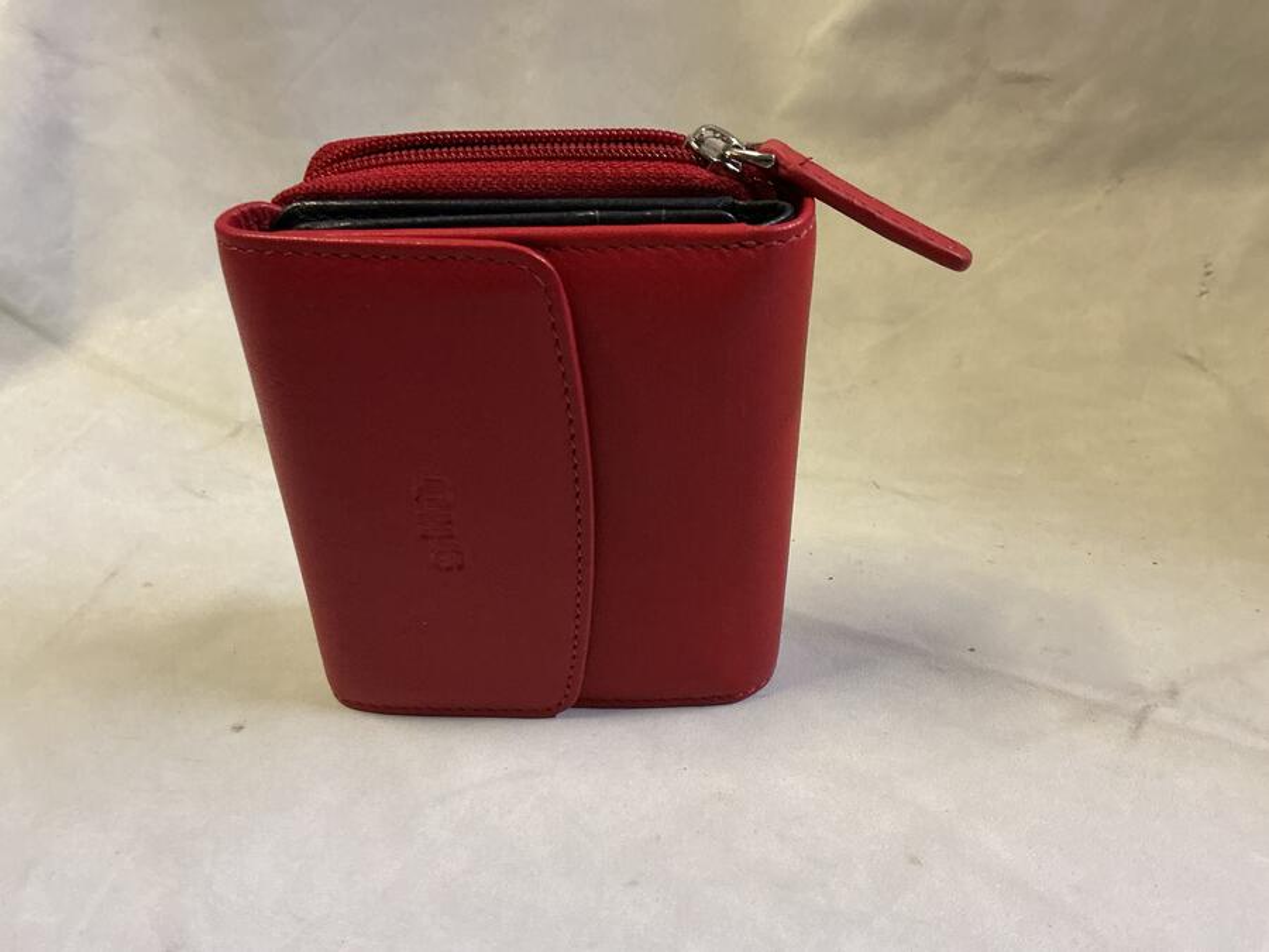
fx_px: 1063
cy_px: 476
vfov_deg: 48.2
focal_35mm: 29
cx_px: 634
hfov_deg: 61.7
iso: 160
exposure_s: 1/50
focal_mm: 3
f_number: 1.8
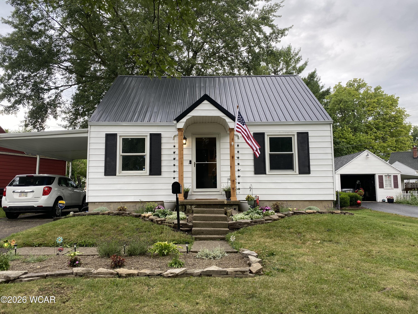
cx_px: 209
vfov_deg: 53.1
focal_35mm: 26
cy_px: 157
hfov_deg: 67.3
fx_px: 314
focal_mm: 4.25
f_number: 1.8
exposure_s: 1/126
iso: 32
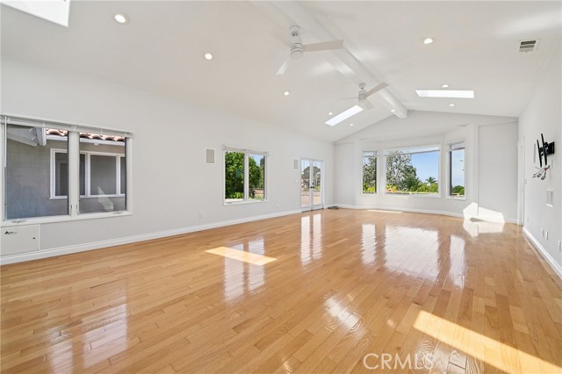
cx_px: 281
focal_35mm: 14
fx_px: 218
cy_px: 187
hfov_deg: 104.3
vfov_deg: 81.1
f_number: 8
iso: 250
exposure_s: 1/50
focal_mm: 14
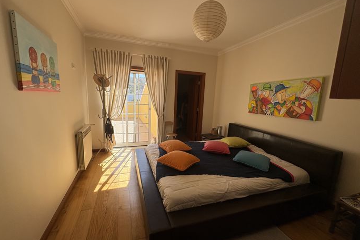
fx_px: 150
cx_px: 175
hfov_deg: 100.4
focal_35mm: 15
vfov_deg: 77.3
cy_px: 123
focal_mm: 2.22
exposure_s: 1/381
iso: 64
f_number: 2.2
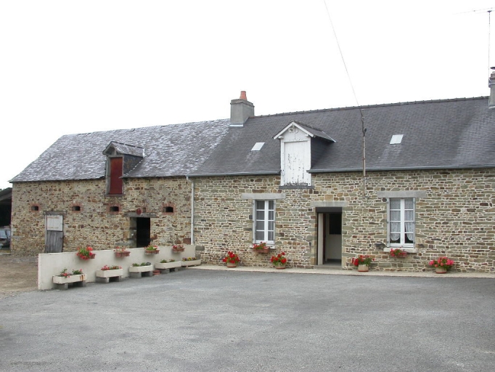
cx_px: 248
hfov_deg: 49.0
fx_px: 544
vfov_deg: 37.7
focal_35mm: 38
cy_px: 186
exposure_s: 1/161
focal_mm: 7.85
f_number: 5.3
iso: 100
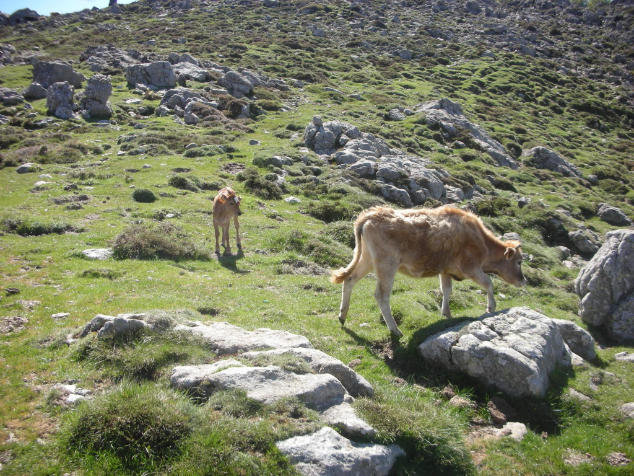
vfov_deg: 40.7
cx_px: 317
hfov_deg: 52.6
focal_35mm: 35
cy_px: 238
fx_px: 641
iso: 50
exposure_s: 1/294
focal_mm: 5.8
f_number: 3
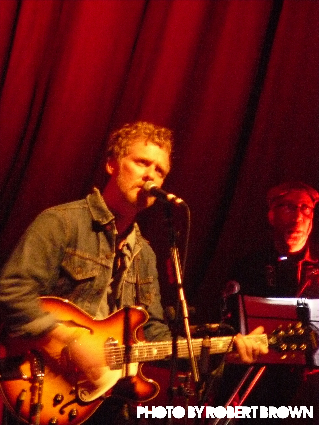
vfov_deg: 4.6
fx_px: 5308
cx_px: 160
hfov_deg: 3.4
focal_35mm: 432
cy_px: 212
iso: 800
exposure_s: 1/8
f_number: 3.3
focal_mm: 72
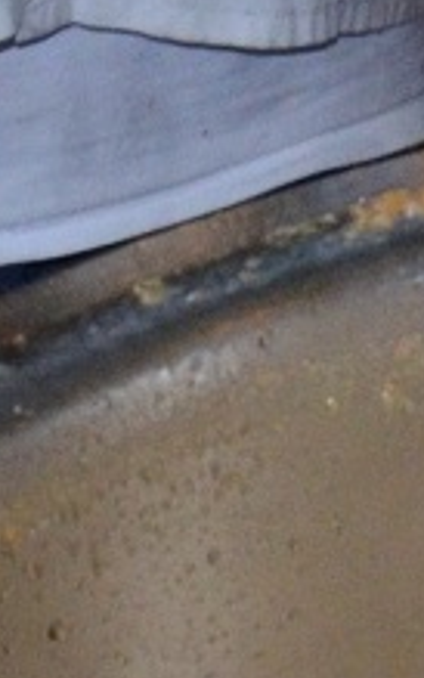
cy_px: -980
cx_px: 876
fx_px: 5952
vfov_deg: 6.2
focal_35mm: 322
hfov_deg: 4.0
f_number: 5
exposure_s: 1/60
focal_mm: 21
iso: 1000
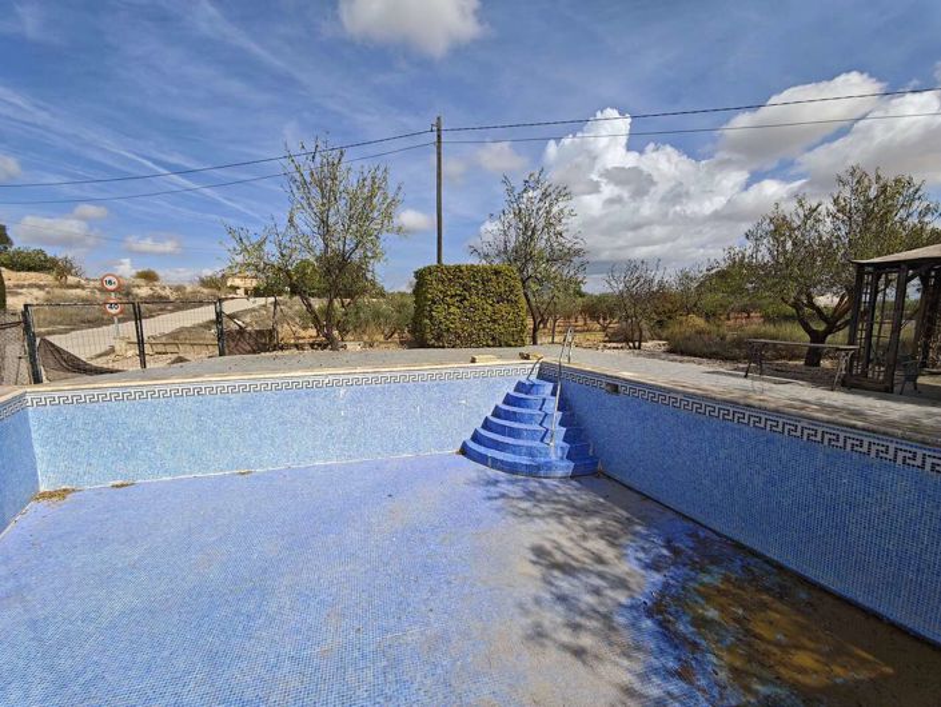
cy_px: 354
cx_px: 470
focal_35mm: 14
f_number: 2.2
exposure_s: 1/679
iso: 50
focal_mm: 2.16
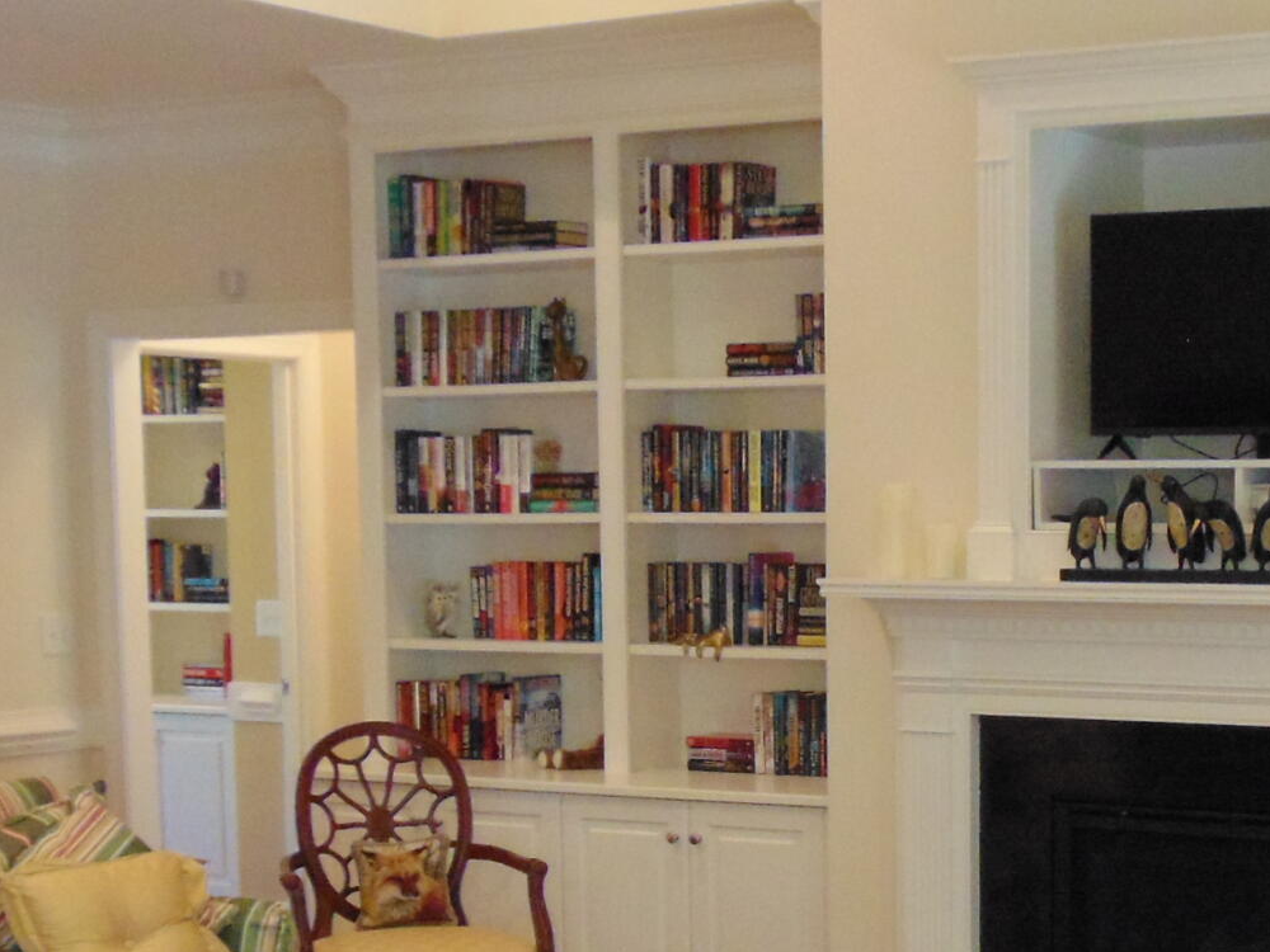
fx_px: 2752
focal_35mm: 75
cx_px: 988
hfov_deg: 25.6
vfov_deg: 19.2
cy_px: 880
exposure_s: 1/30
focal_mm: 4.5
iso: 320
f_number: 3
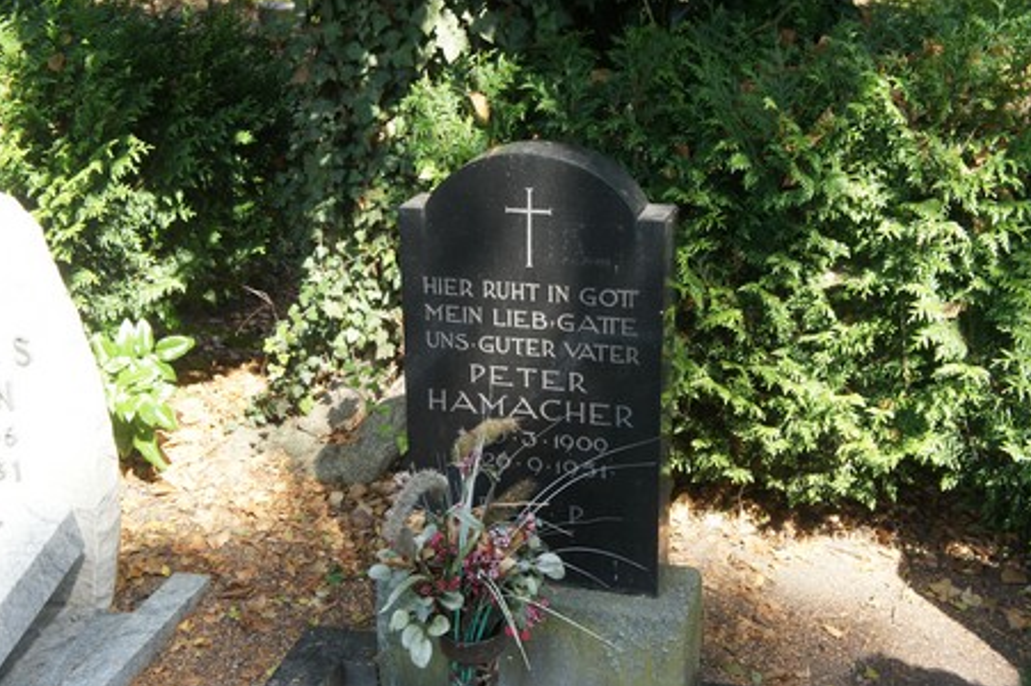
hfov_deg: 40.4
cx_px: 519
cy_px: 341
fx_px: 1402
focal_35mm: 49
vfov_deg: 27.5
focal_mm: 32
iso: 500
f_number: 5.6
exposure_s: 1/250
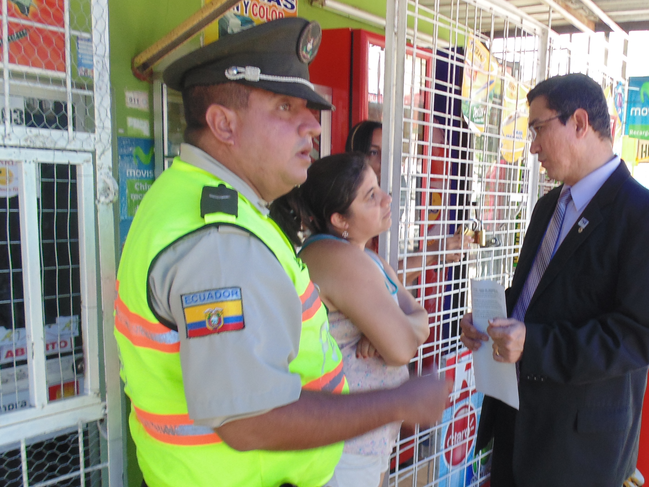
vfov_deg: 40.5
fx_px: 656
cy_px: 295
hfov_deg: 50.6
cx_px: 480
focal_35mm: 35
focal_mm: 4
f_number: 3.1
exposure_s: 1/50
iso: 80
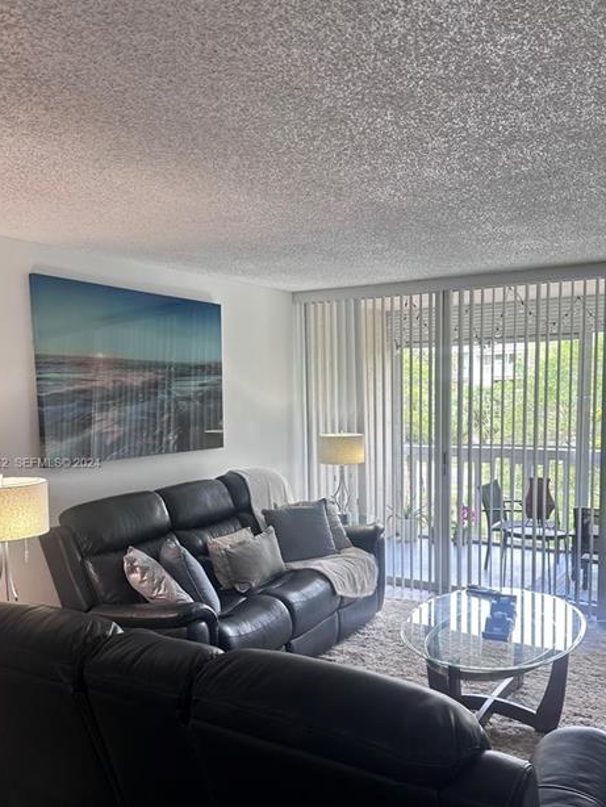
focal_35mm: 30
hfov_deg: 46.8
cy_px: 464
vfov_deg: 59.7
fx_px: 700
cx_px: 323
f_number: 1.78
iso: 64
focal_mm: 6.86
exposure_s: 1/120
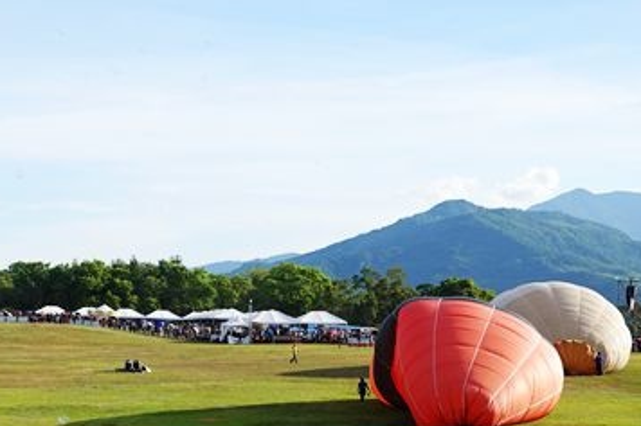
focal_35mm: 84
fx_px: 1495
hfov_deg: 24.0
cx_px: 166
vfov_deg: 16.1
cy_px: 346
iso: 125
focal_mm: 16.86
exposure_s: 1/640
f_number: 4
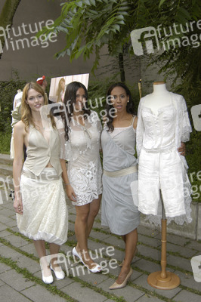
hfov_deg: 36.8
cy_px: 151
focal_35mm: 36
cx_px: 100
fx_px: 302
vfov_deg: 53.2
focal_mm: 24
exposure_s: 1/50
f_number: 4
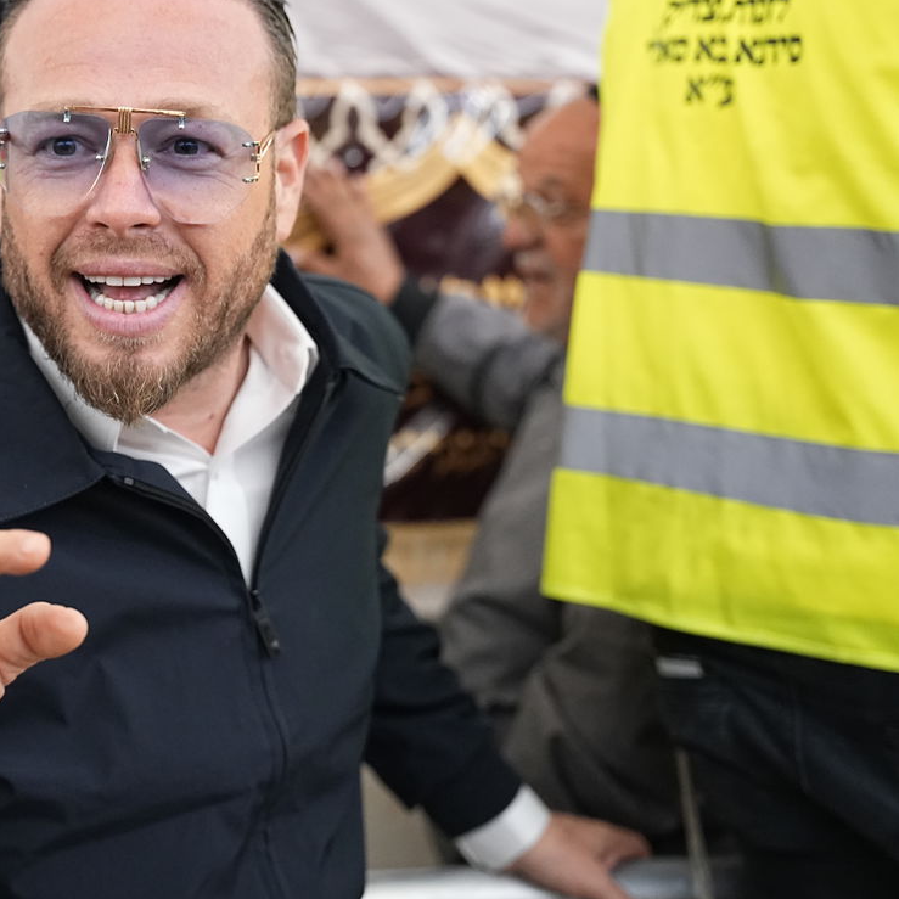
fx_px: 1968
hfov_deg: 25.0
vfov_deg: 25.7
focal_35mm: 67
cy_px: 397
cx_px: 109
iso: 4000
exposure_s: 1/320
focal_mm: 41.6
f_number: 2.8
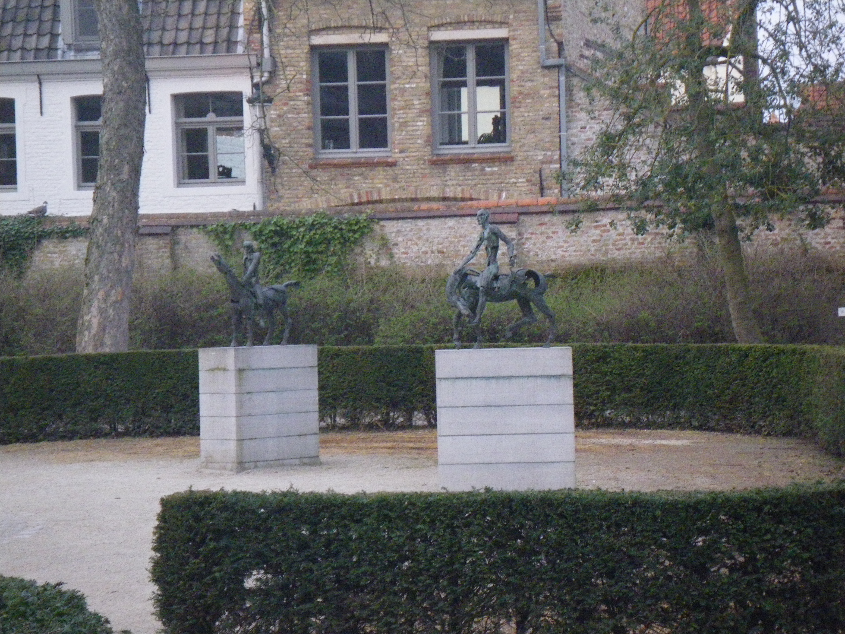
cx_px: 422
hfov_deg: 17.1
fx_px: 2807
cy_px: 317
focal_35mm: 115
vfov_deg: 12.9
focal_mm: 20.6
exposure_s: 1/160
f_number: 5.2
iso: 800
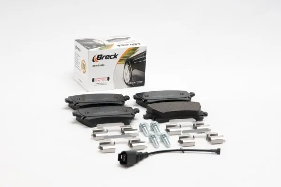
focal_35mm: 90
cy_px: 94
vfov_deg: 15.2
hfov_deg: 22.6
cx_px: 140
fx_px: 702
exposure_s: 1/200
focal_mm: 60
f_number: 11
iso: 100
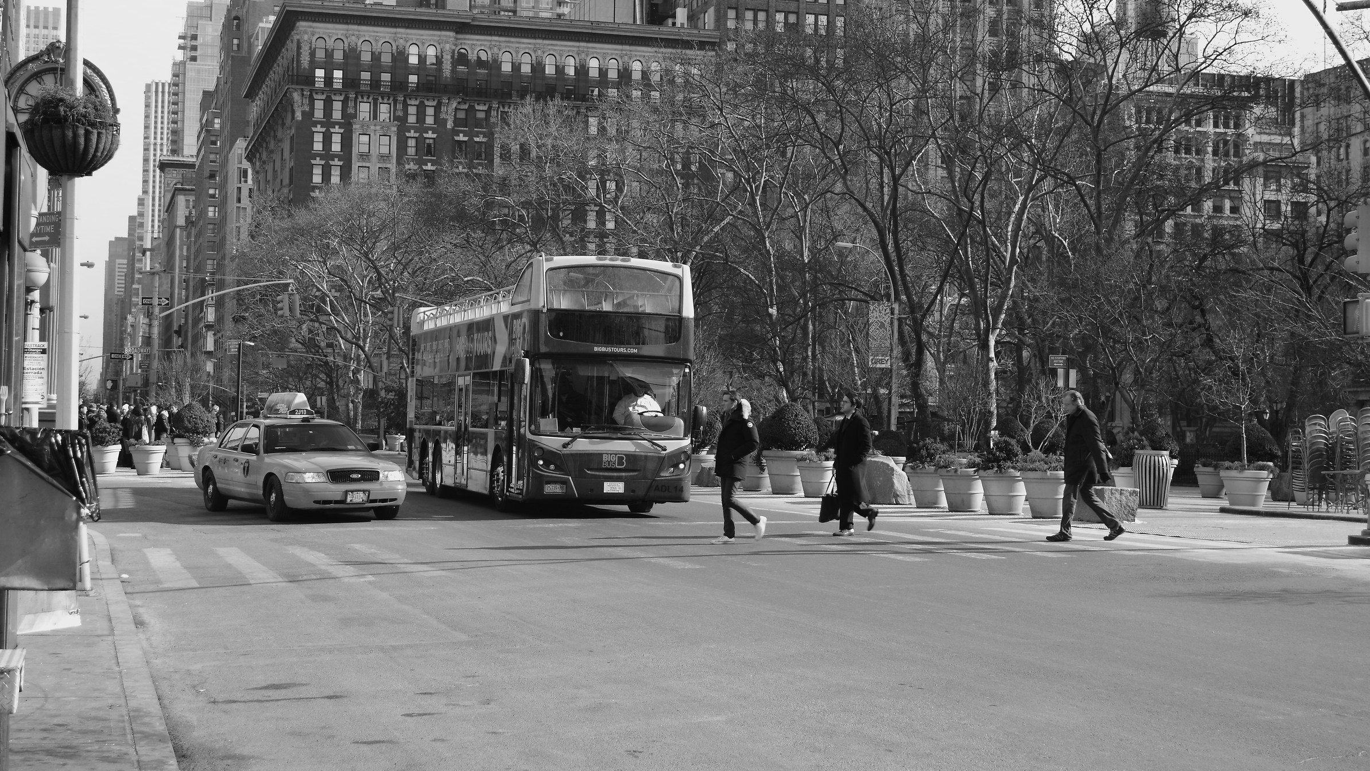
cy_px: 318
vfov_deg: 21.6
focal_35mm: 56
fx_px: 2017
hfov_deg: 37.5
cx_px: 682
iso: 100
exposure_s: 1/160
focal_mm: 35
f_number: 6.3
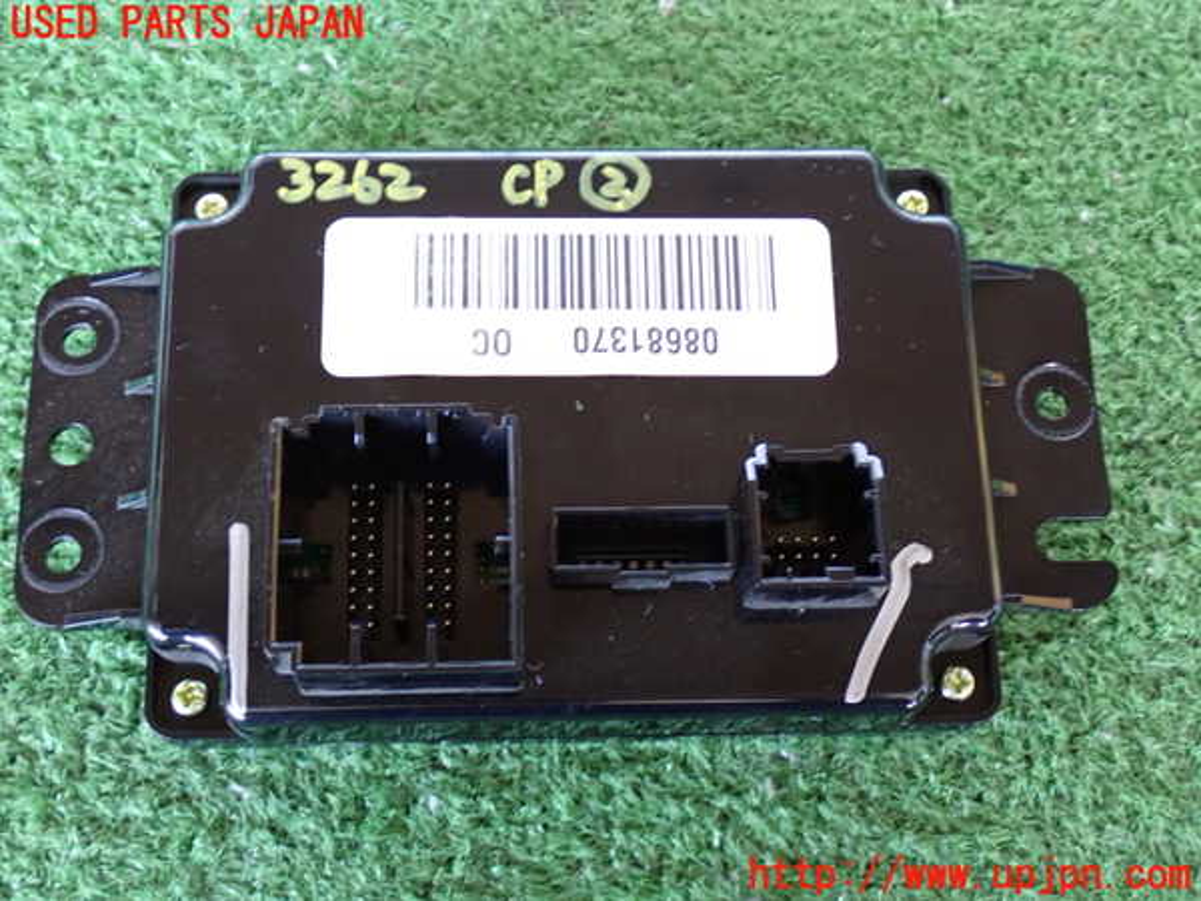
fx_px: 1735
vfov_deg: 29.1
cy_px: 450
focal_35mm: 50
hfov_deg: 38.2
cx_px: 600
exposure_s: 1/25
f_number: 3.2
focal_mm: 9.01
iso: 800
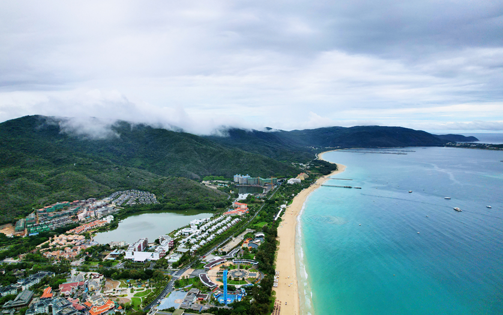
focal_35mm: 23
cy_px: 161
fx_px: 315
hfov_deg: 77.1
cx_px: 247
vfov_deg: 53.0
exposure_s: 1/3200
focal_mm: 8.38
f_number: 2.8
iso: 100
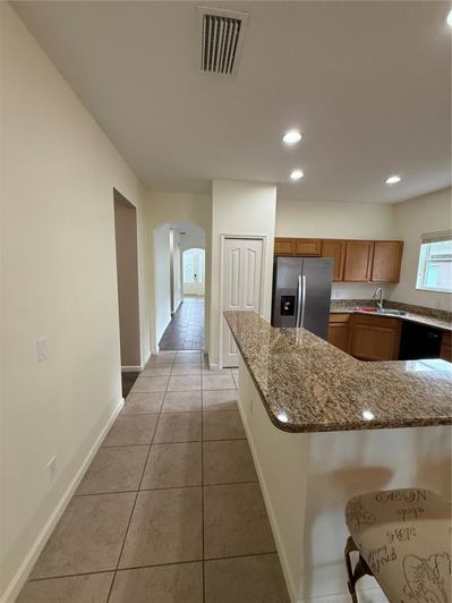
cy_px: 302
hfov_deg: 85.7
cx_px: 226
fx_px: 244
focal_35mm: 14
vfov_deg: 102.1
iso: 320
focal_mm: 2.22
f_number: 2.2
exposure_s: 1/120
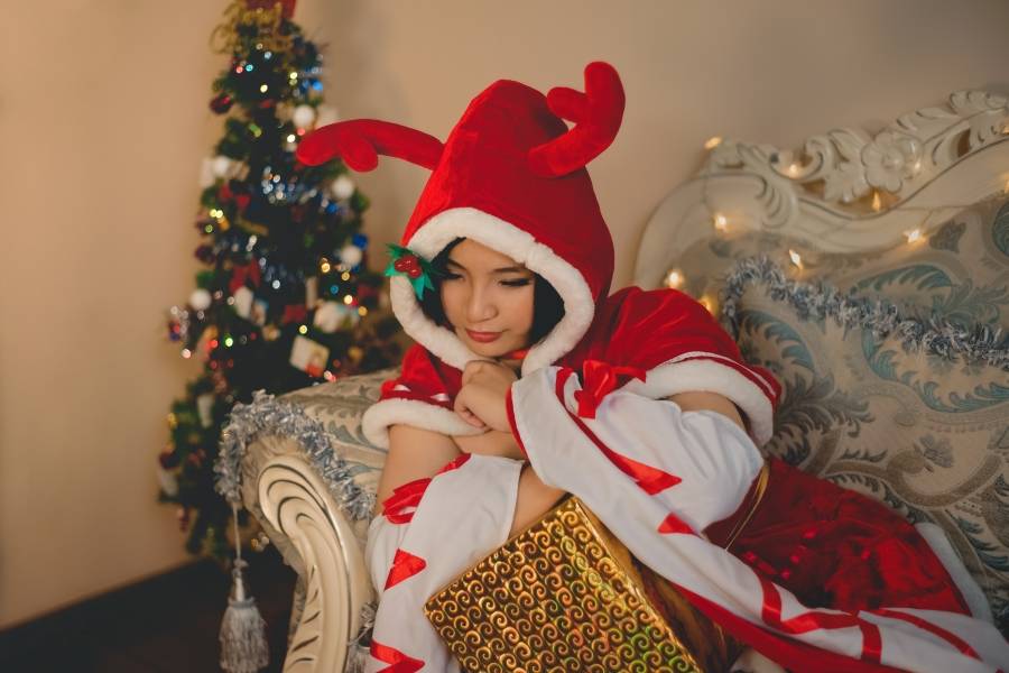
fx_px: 1401
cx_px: 504
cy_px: 336
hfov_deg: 39.6
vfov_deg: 27.0
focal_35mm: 50
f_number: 2.2
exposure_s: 1/60
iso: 500
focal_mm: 50
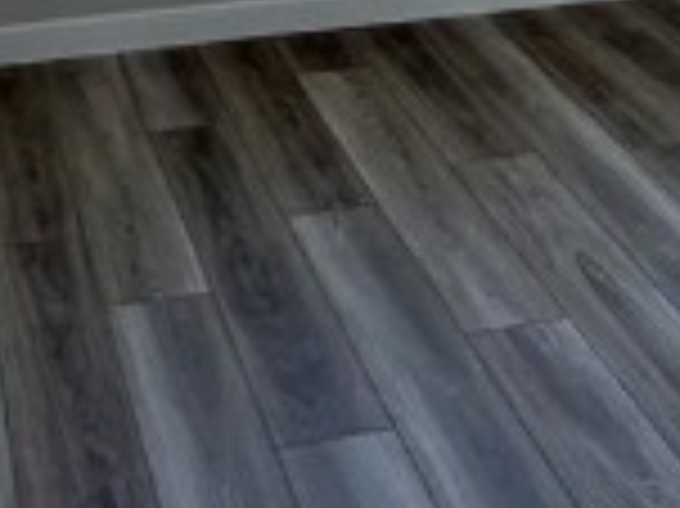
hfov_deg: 20.6
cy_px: -499
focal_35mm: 95
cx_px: 464
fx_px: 1865
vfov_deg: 13.4
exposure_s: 1/120
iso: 40
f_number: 2.2
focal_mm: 2.22
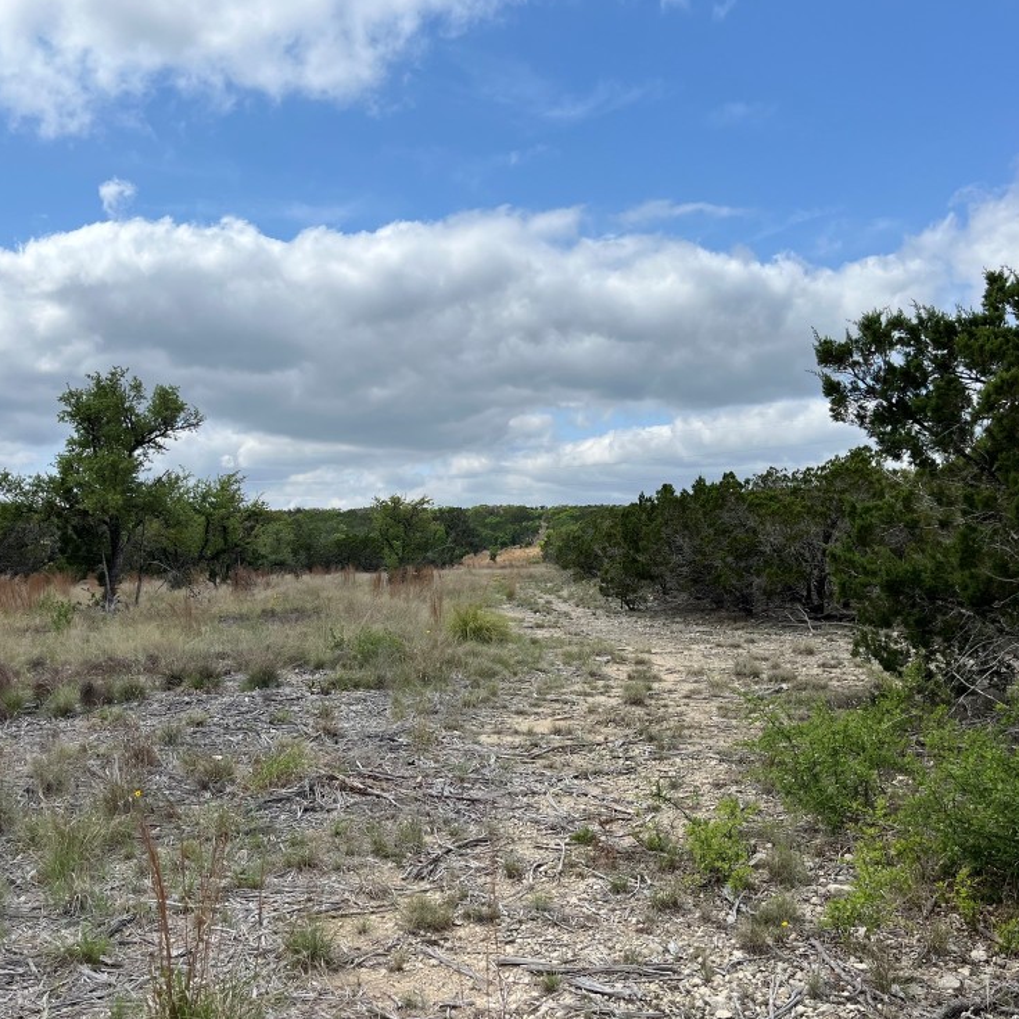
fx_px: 1066
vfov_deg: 51.1
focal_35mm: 32
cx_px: 460
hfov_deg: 51.0
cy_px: 496
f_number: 1.6
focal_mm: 5.1
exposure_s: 1/5319
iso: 50
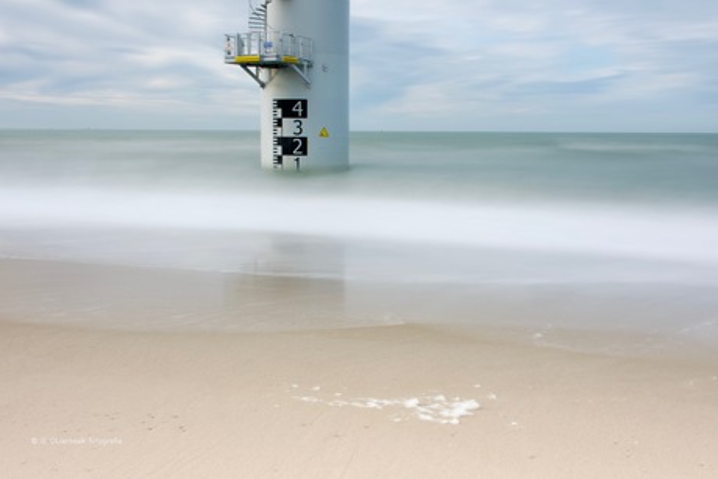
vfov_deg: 32.7
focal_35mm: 41
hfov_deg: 47.4
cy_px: 240
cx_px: 359
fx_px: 818
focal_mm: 15.17
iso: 100
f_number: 16
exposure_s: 59
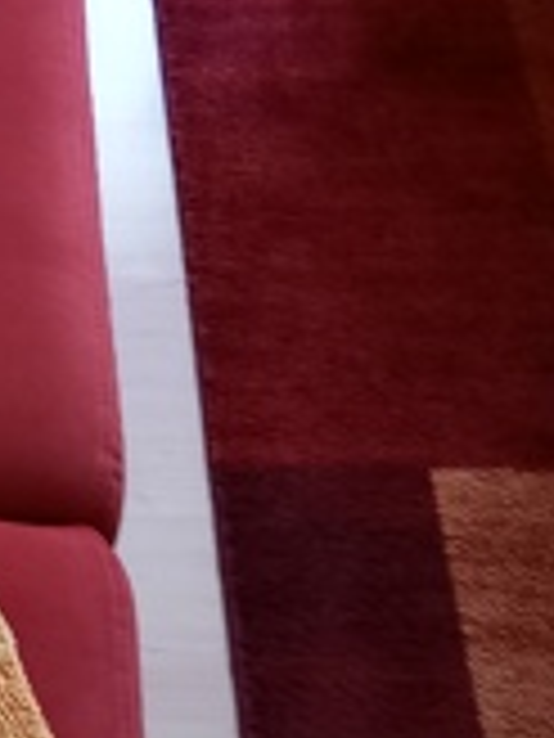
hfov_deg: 19.2
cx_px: -162
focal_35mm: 71
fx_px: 1515
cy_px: 387
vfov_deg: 27.4
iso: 640
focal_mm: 4.65
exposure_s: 1/25
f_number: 1.8
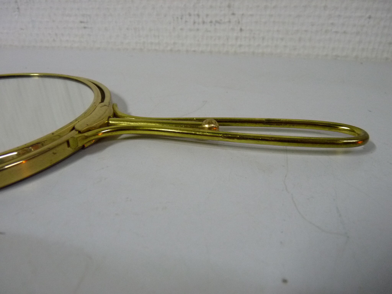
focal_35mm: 27
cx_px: 196
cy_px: 147
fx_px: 306
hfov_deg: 65.3
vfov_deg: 51.4
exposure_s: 1/25
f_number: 2.8
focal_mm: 4.8
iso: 400
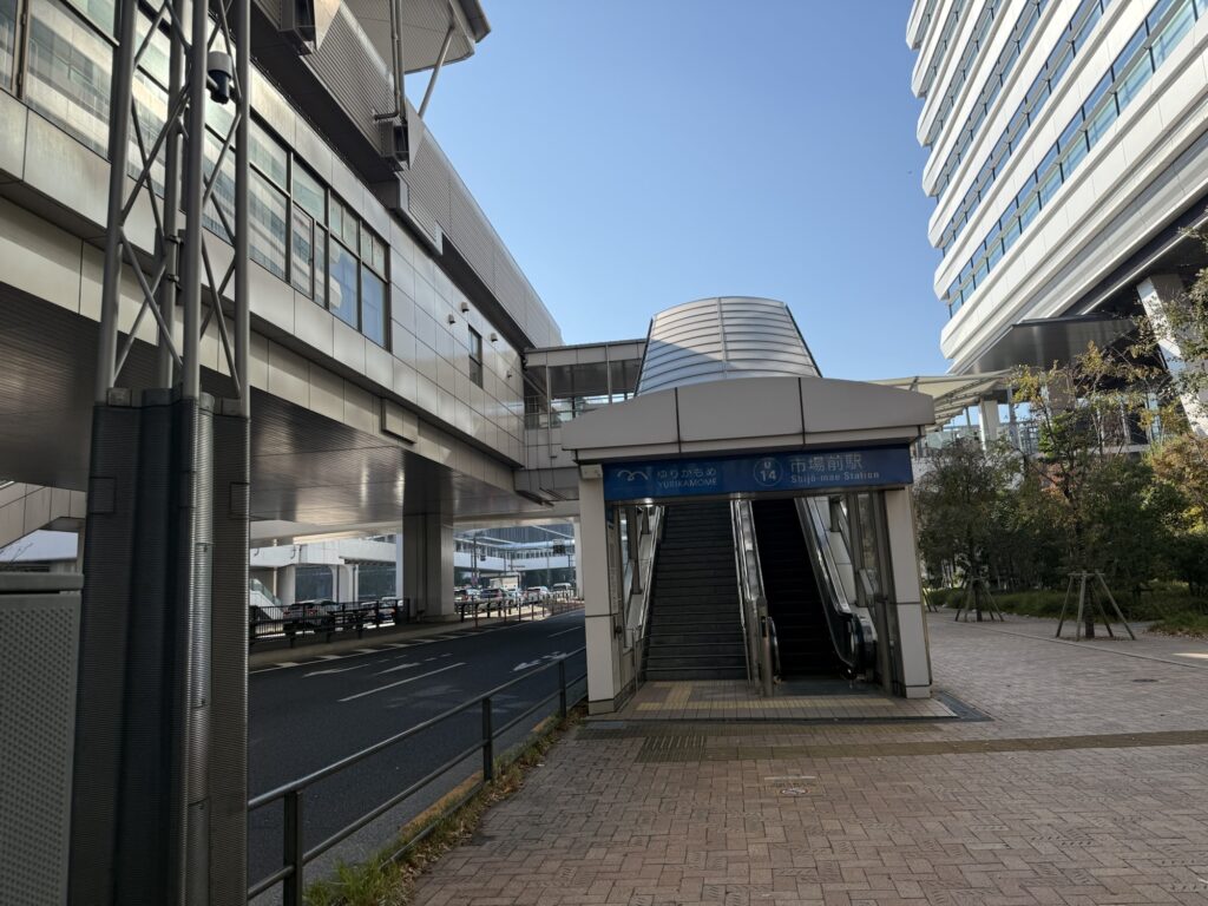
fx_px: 838
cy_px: 453
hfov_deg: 71.6
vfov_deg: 56.8
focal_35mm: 24
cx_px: 604
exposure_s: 1/3425
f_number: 1.78
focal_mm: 6.76
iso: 80
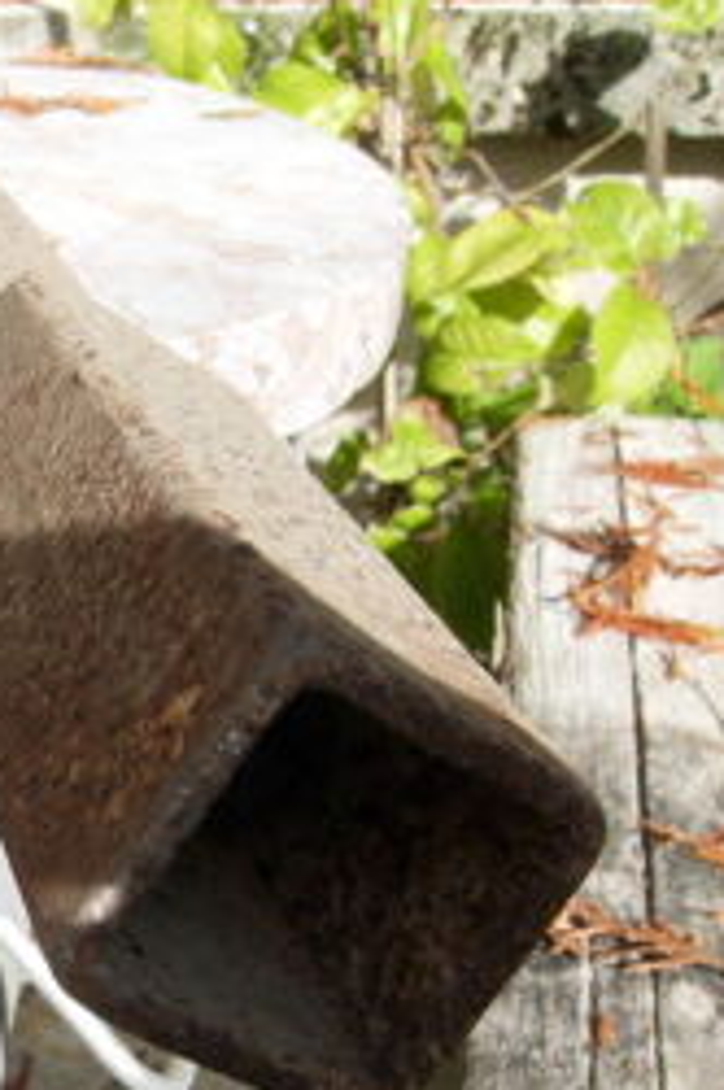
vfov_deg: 27.8
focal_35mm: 72
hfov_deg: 17.3
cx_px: -305
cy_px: 772
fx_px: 2178
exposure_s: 1/166
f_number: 6.1
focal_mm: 7.5
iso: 50
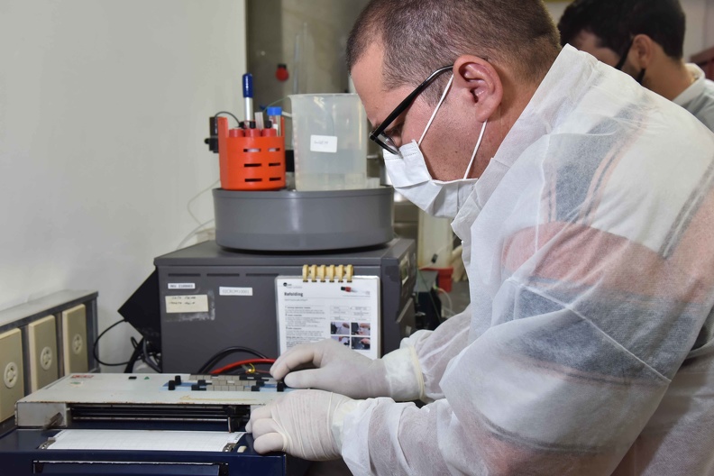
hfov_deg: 41.1
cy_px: 238
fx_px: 952
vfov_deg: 28.1
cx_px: 357
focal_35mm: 48
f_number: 7.1
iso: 1250
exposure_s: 1/160
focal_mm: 48
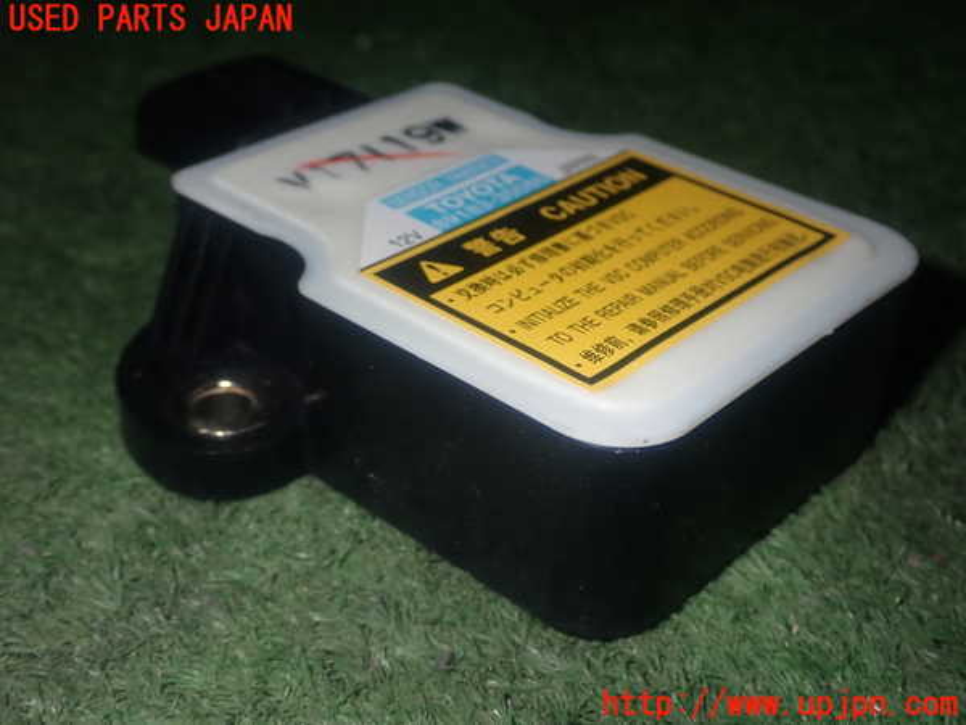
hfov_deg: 38.2
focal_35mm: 50
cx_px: 483
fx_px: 1395
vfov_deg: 29.1
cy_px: 362
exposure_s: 1/50
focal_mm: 9.01
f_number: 9
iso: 200
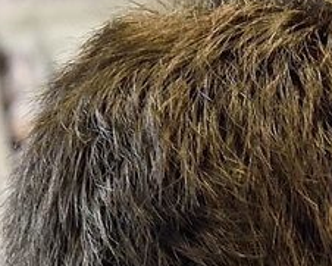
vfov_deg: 4.5
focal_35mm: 319
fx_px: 3136
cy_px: 1068
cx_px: 558
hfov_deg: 6.0
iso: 1600
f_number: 5.6
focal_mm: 32
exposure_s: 1/160
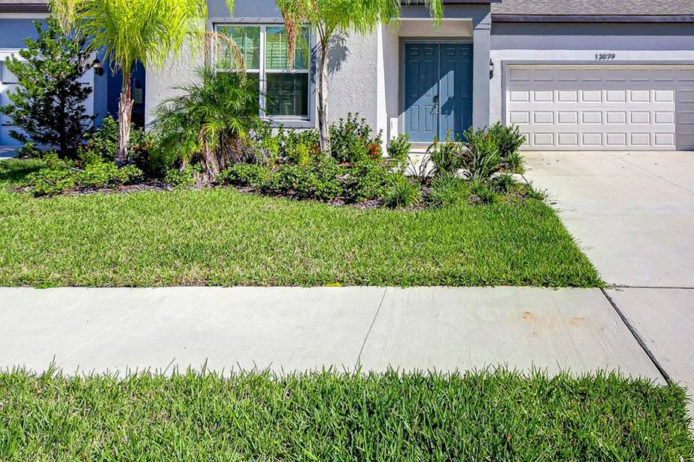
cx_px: 478
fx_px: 501
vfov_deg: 46.4
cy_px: 81
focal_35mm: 26
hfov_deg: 67.0
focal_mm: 10
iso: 100
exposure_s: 1/5000
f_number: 3.5
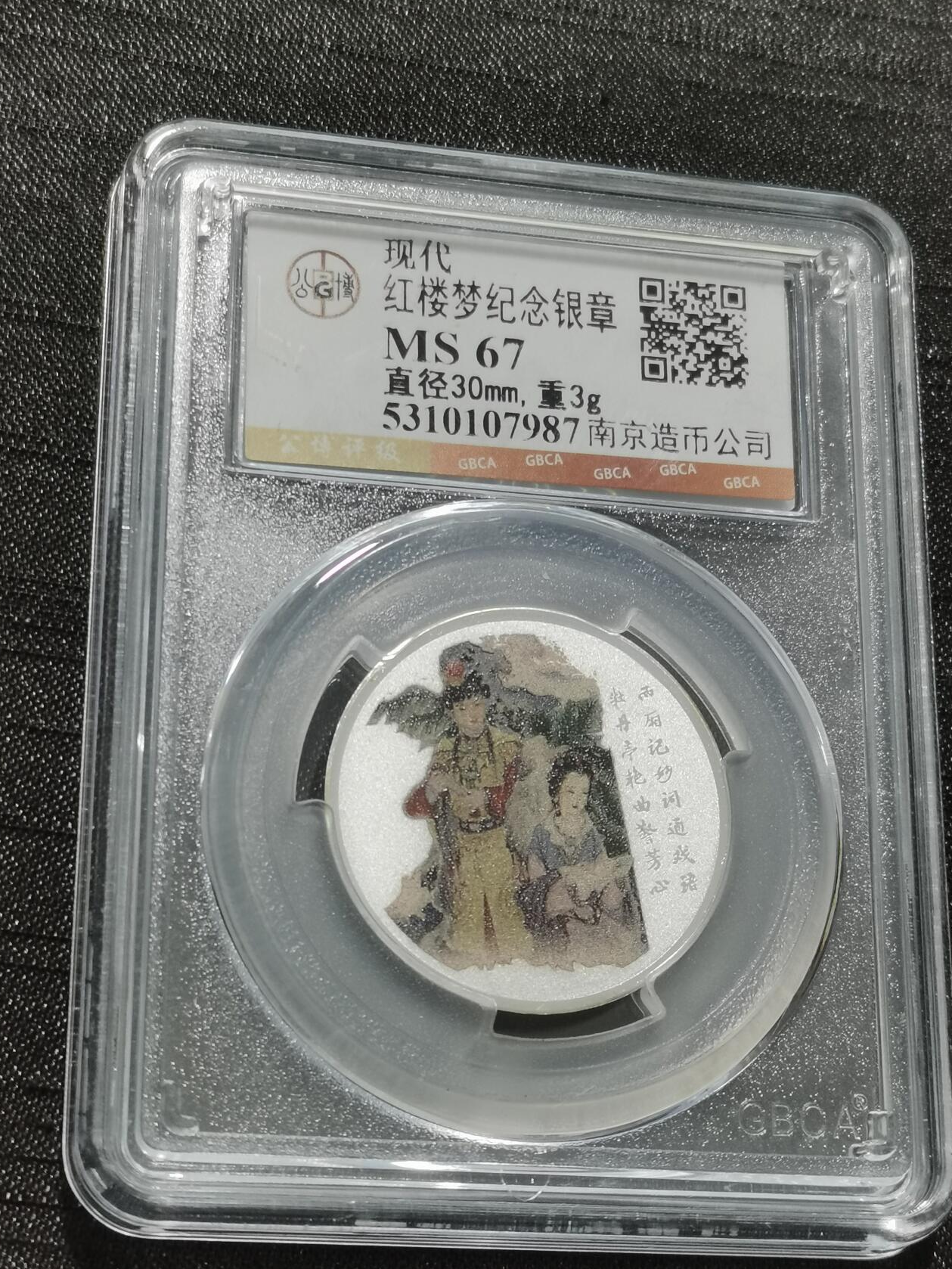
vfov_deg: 26.3
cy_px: 638
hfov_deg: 19.9
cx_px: 499
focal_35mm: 74
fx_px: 2713
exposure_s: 1/100
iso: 80
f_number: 1.8
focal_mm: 5.58
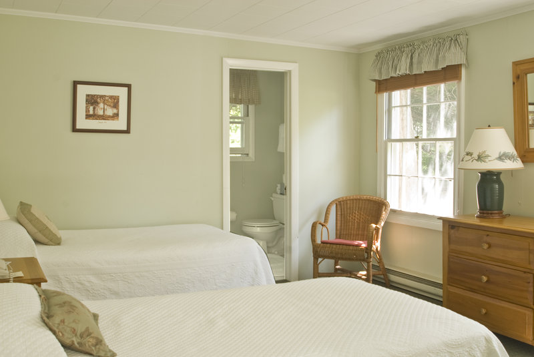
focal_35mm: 36
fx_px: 534
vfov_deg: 36.9
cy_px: 178
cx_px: 267
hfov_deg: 53.1
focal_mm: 24
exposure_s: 1/2
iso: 100
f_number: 10
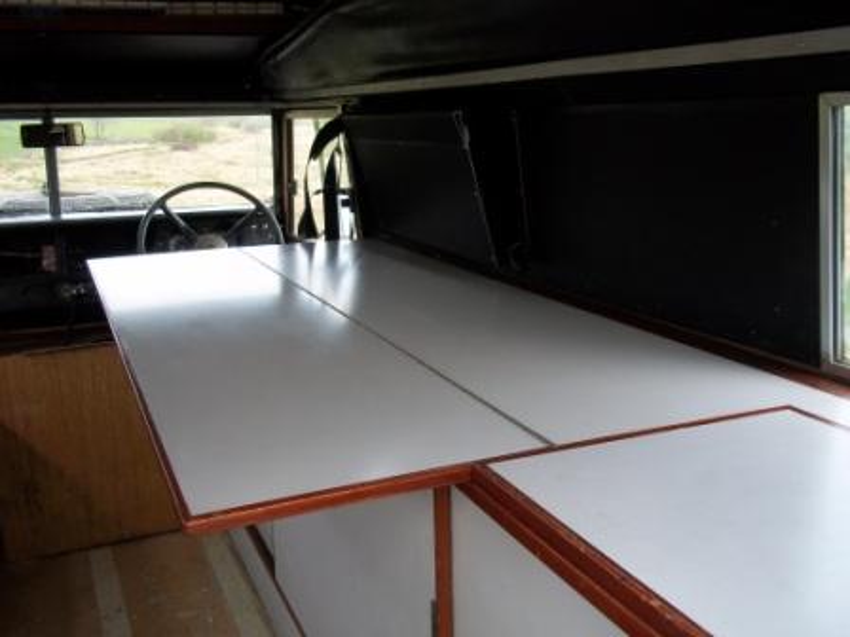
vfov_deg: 39.7
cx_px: 425
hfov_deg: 51.4
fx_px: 884
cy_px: 318
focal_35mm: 36
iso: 80
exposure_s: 1/100
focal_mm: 6.5
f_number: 3.1
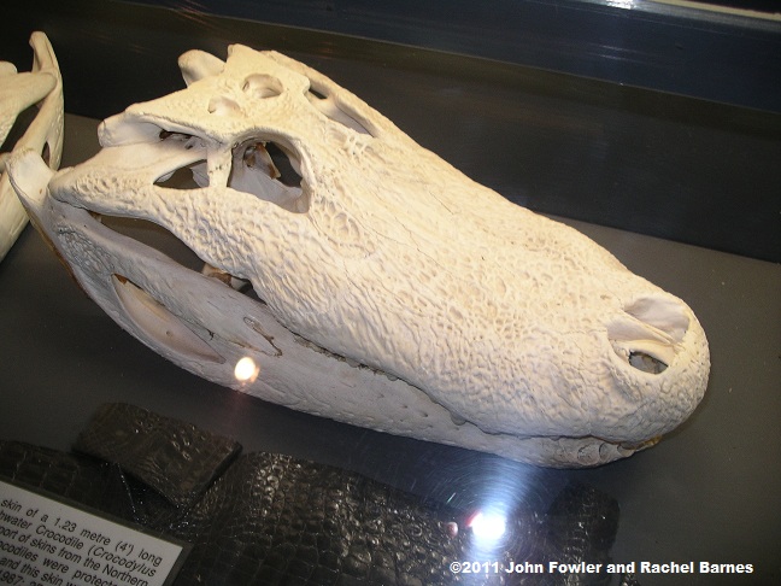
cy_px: 293
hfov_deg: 50.1
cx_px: 390
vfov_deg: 38.7
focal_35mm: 37
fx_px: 835
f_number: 2.8
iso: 125
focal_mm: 7.8
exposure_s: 1/40
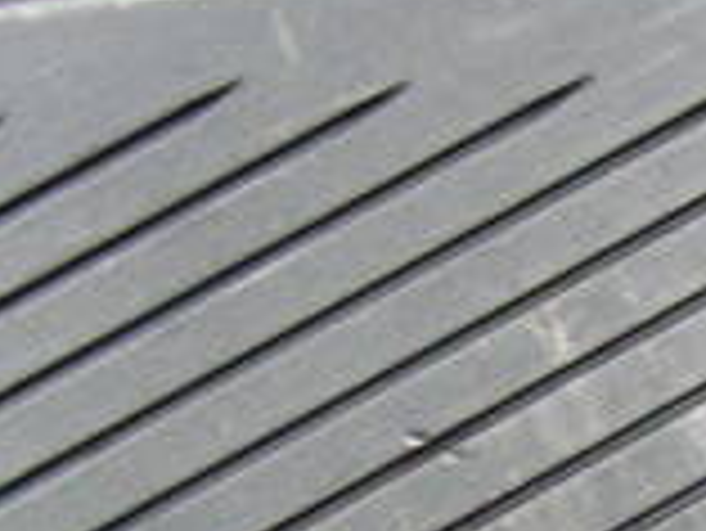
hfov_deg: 13.0
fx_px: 3082
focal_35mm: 151
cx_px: 495
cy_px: 729
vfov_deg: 9.6
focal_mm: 6.42
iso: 400
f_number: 3.6
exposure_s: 1/20
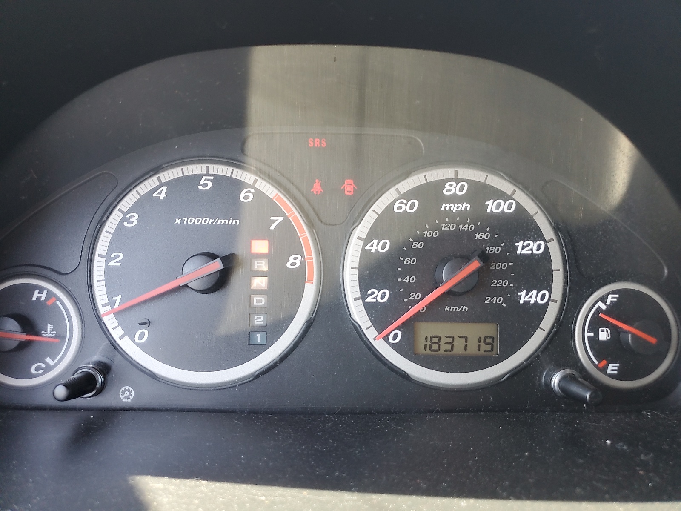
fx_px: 511
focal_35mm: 26
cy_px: 256
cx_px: 340
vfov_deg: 53.1
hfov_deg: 67.3
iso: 91
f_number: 1.5
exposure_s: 1/120
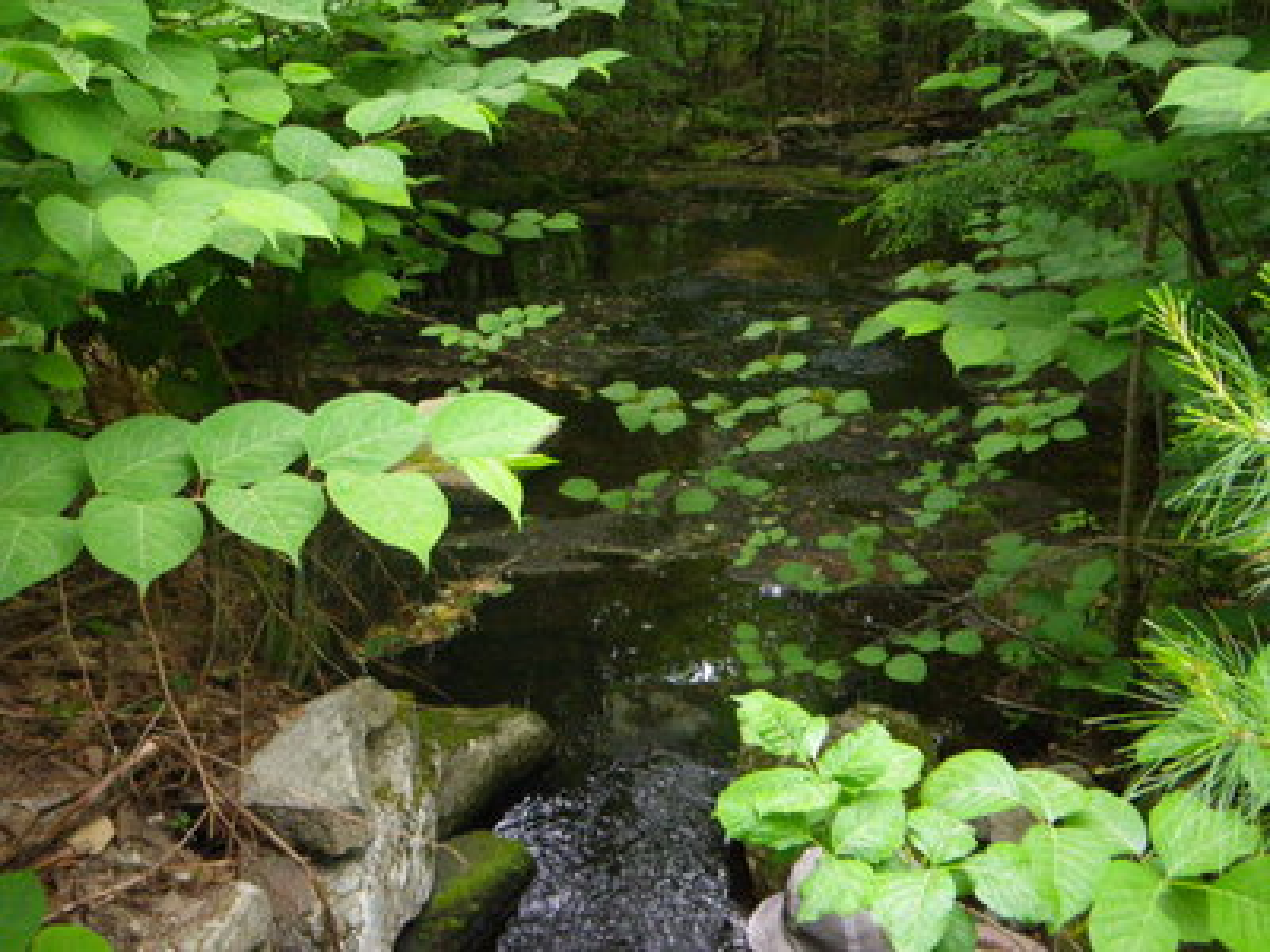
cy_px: 476
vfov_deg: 41.8
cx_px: 635
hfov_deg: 54.0
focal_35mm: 34
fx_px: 1247
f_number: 3.8
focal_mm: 6.1
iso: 320
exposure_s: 1/50
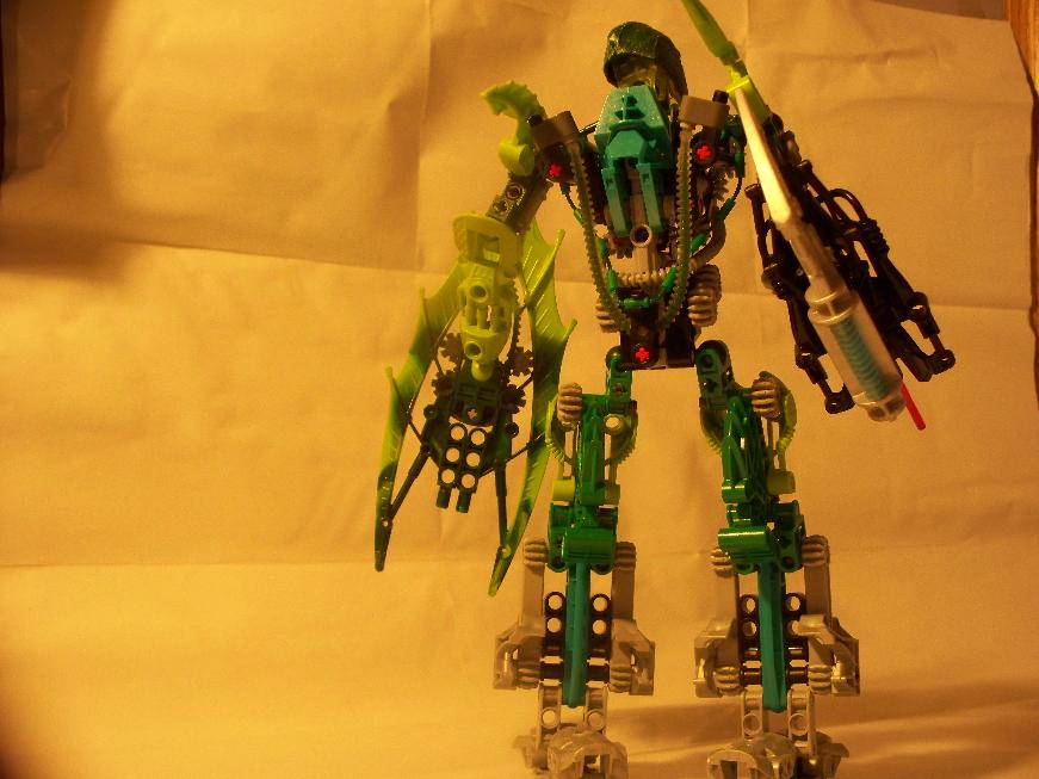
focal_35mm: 46
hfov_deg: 41.2
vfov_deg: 31.5
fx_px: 1381
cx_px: 520
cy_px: 390
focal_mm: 9.86
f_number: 2.9
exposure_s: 1/30
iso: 200
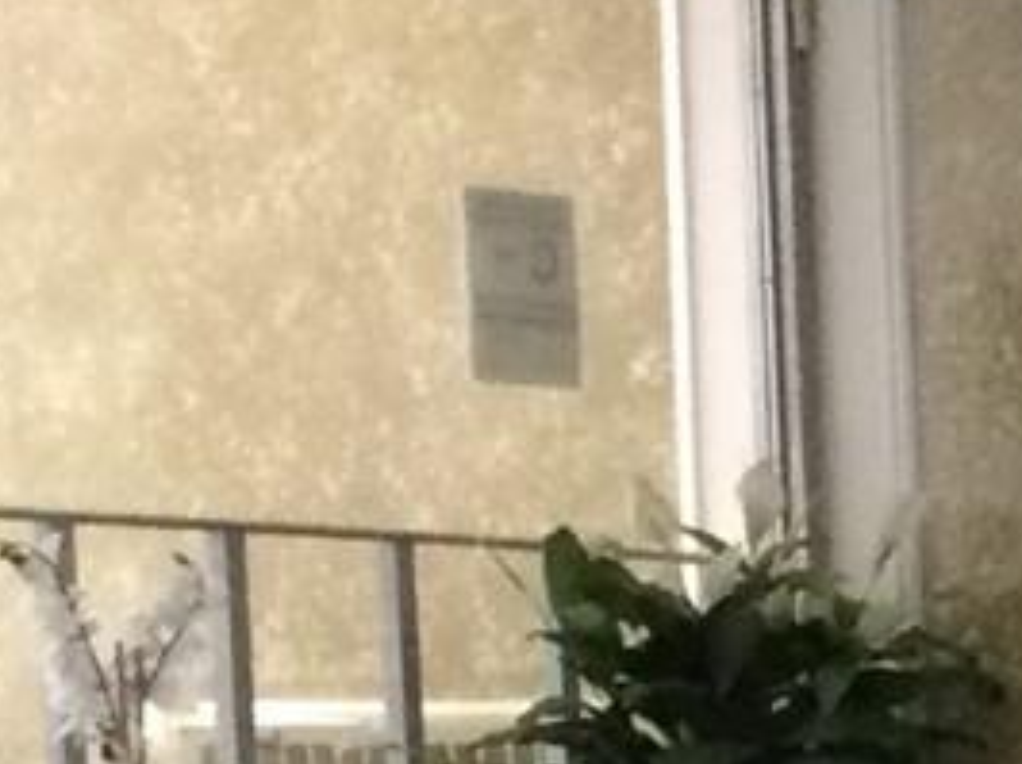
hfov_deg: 7.6
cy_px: 1670
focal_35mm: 239
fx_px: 7050
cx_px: 2616
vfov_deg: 6.0
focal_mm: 3.3
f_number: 2.4
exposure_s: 1/30
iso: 125
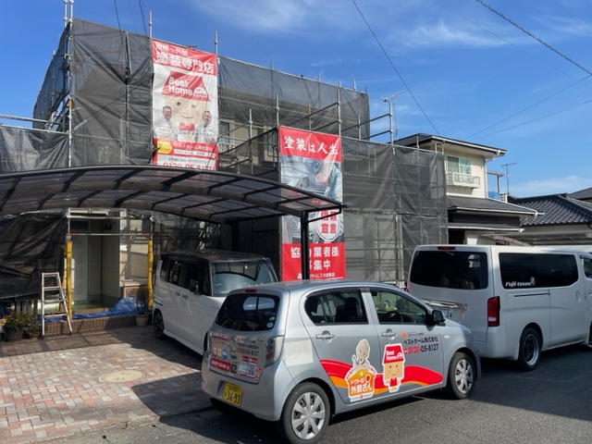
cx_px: 296
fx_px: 445
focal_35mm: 26
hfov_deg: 67.3
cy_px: 222
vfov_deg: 53.1
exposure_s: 1/3401
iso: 32
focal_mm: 4.2
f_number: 1.6
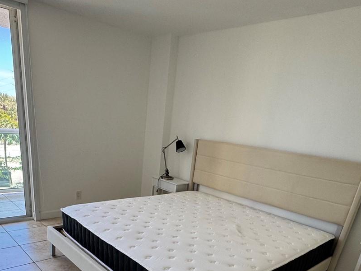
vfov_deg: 45.8
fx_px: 292
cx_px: 163
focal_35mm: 28
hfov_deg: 63.3
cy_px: 235
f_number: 2.2
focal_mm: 2.22
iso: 100
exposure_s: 1/99
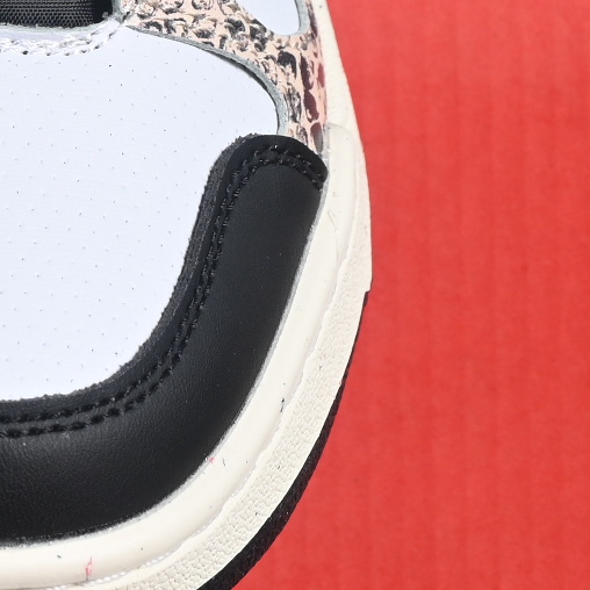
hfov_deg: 5.0
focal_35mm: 349
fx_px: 6730
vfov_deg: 5.0
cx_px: -429
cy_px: 21
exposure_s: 1/60
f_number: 7.1
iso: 160
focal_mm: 50
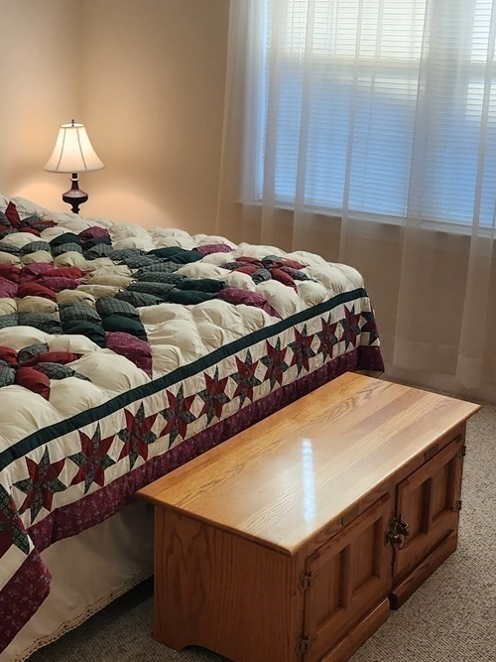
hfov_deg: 27.4
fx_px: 1013
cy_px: 272
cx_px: 178
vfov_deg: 36.1
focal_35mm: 53
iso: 125
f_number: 1.8
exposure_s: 1/180
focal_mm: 5.4
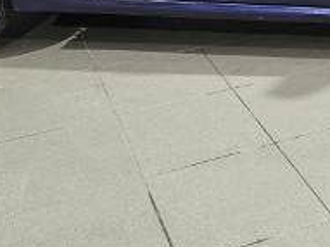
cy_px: -78
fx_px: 734
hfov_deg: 24.5
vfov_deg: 17.8
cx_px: 309
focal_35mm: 77
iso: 160
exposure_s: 1/180
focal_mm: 6.3
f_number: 1.7
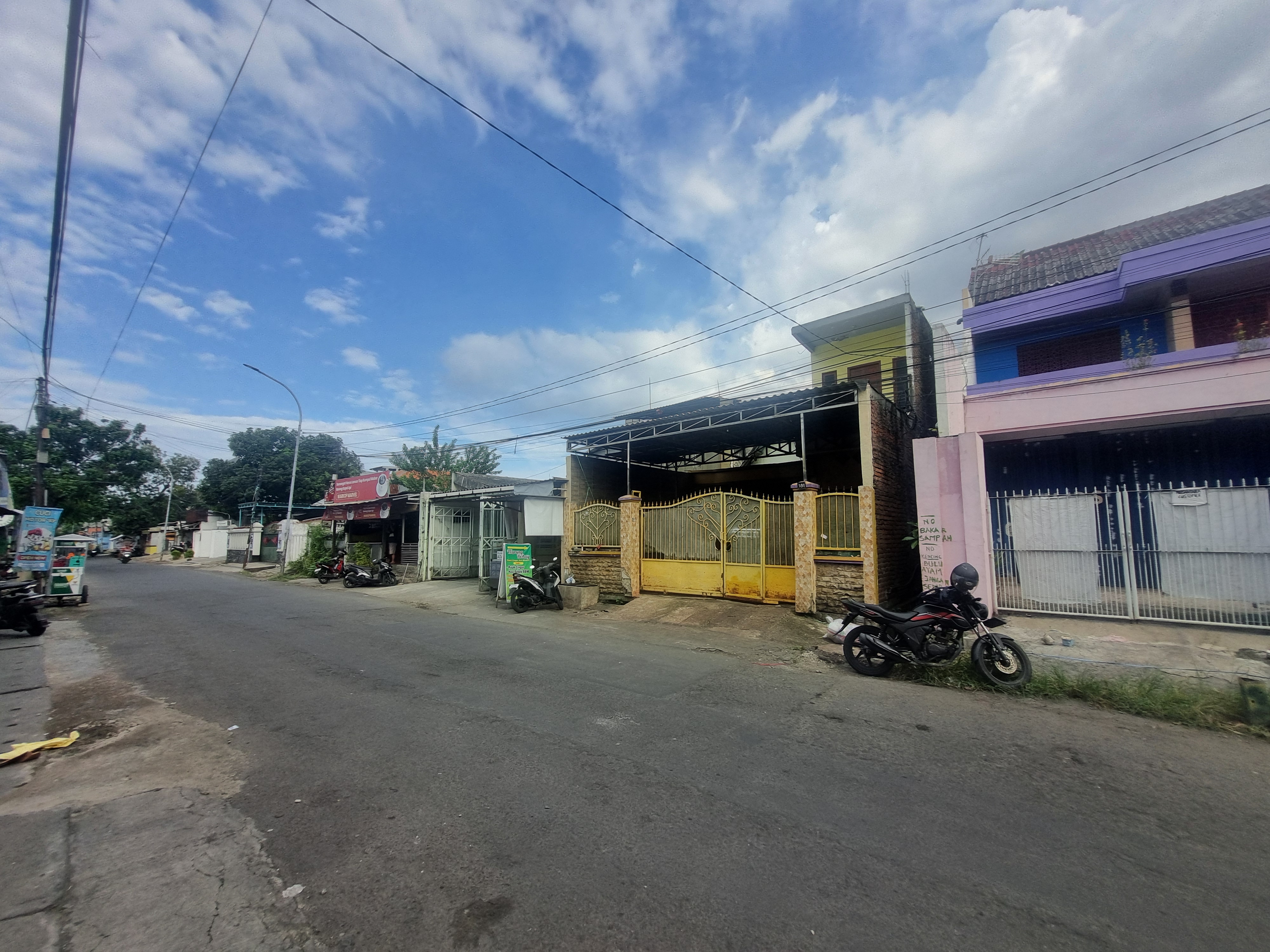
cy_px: 476
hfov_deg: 106.2
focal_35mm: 13
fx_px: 477
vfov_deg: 89.9
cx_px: 635
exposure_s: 1/1012
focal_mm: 1.74
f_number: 2.2
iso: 50
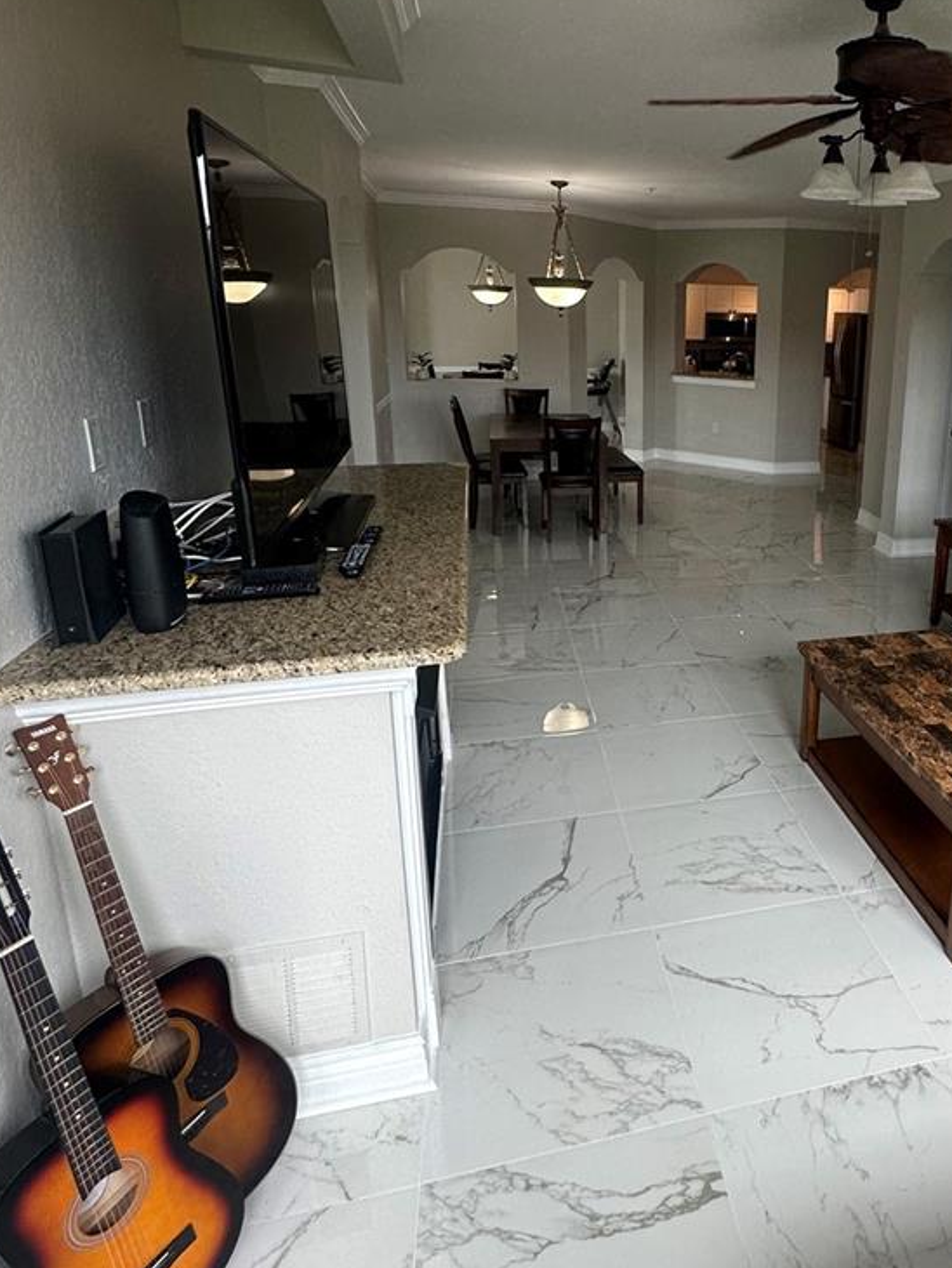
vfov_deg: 73.2
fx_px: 843
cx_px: 730
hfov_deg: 55.7
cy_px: 518
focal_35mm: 23
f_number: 2.2
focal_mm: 2.22
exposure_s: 1/120
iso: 160
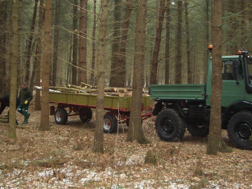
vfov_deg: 29.1
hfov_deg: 38.1
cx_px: 138
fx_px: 364
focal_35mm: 50
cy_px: 91
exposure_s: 1/60
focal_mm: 5.8
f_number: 2.6
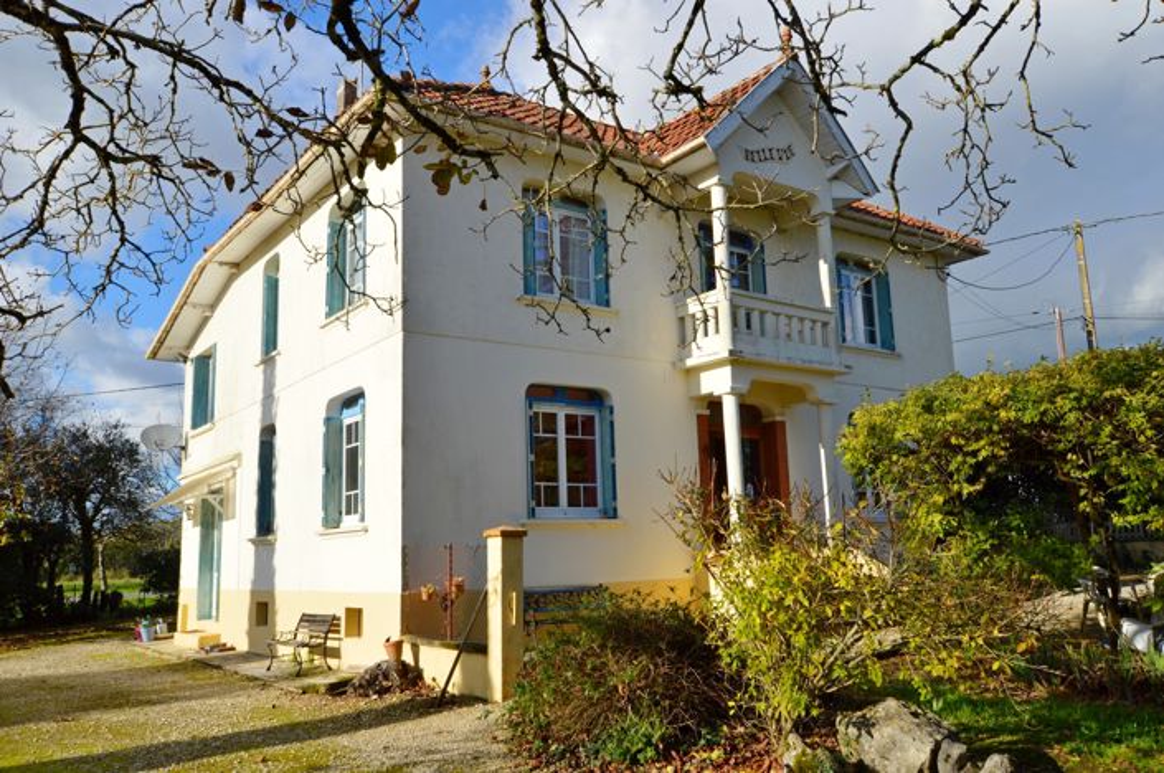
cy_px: 386
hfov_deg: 62.0
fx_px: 969
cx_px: 582
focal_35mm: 30
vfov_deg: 43.5
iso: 100
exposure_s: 1/250
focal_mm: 20
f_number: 8
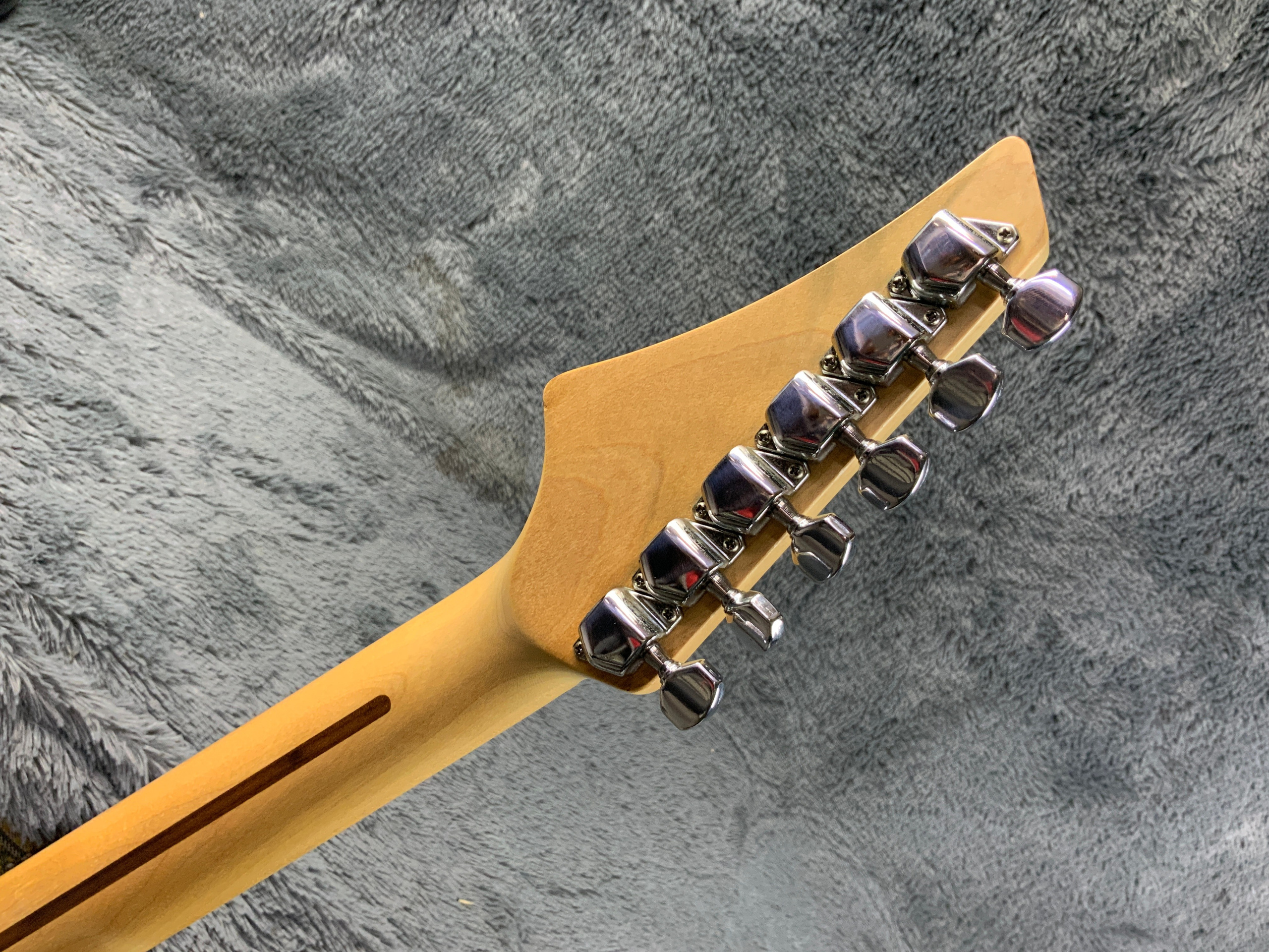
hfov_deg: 61.7
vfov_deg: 48.2
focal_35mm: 29
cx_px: 634
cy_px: 476
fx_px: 1063
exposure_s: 1/60
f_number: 1.8
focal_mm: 3
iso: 80
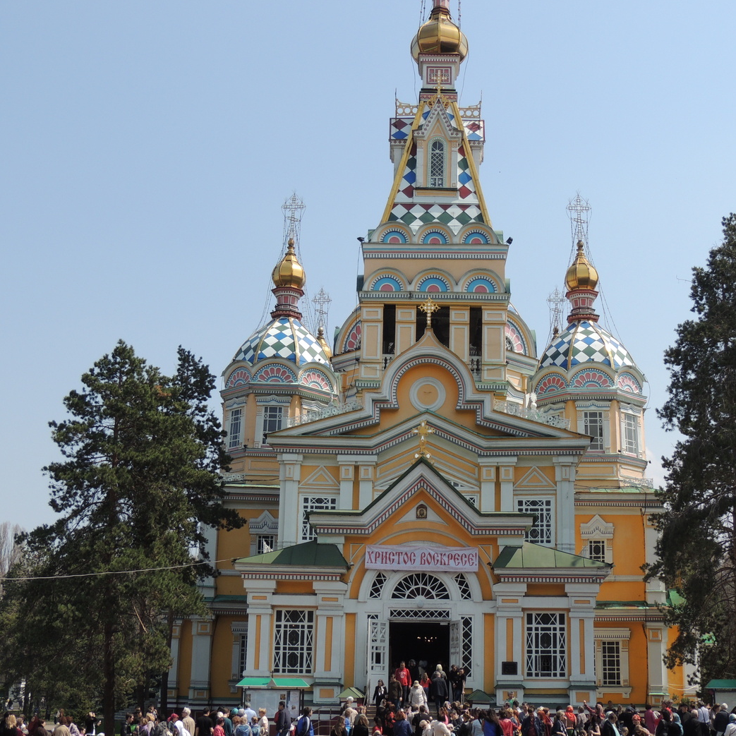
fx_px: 1227
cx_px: 414
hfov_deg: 33.4
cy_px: 368
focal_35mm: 51
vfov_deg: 33.4
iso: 100
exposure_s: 1/1000
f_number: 3.4
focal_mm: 7.6
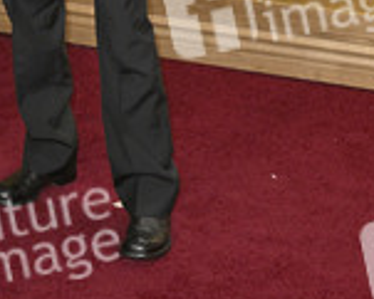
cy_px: -124
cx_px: 64
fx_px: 1351
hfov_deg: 15.6
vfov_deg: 12.2
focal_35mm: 122
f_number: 6.3
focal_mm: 49
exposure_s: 1/320
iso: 2500
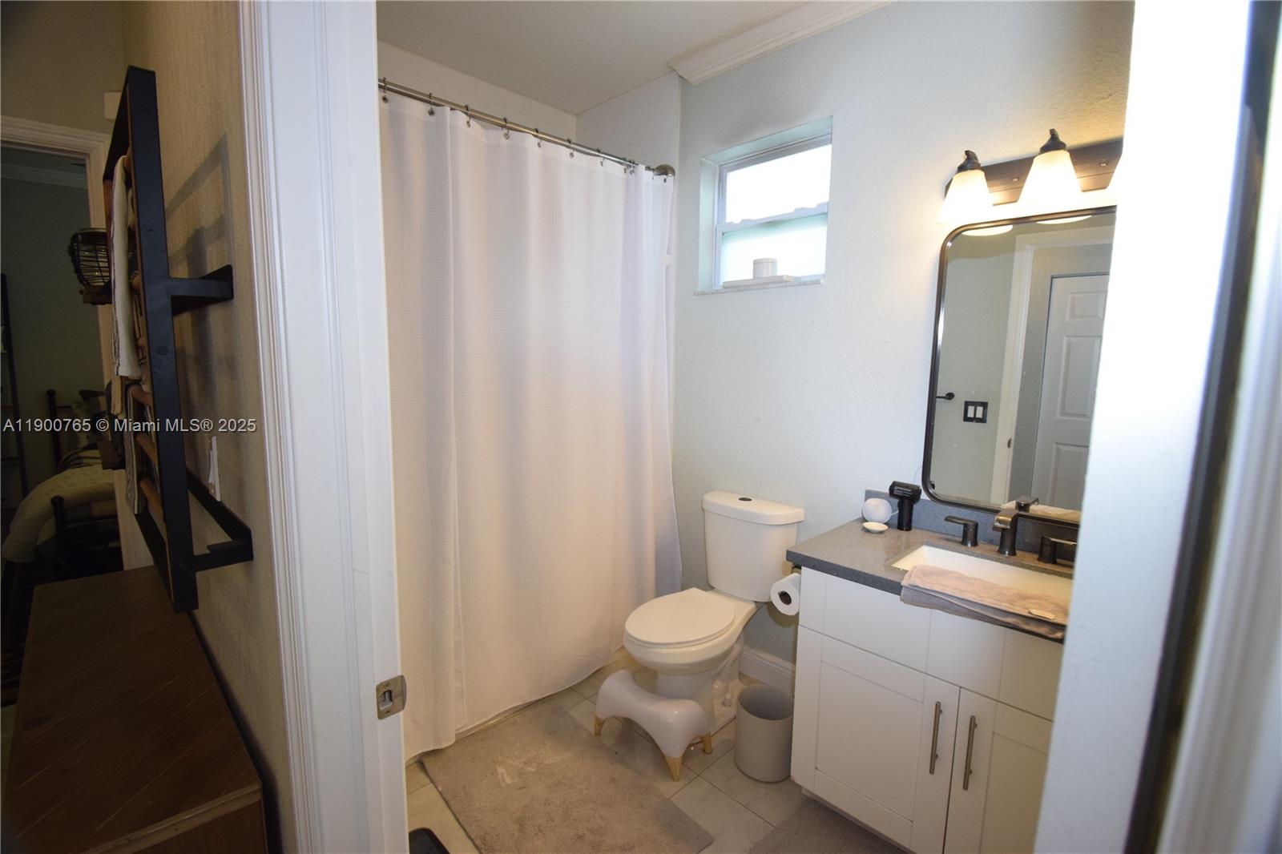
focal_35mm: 15
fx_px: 534
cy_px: 427
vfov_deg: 77.3
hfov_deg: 100.4
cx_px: 641
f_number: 4.5
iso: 1250
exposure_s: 1/60
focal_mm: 10
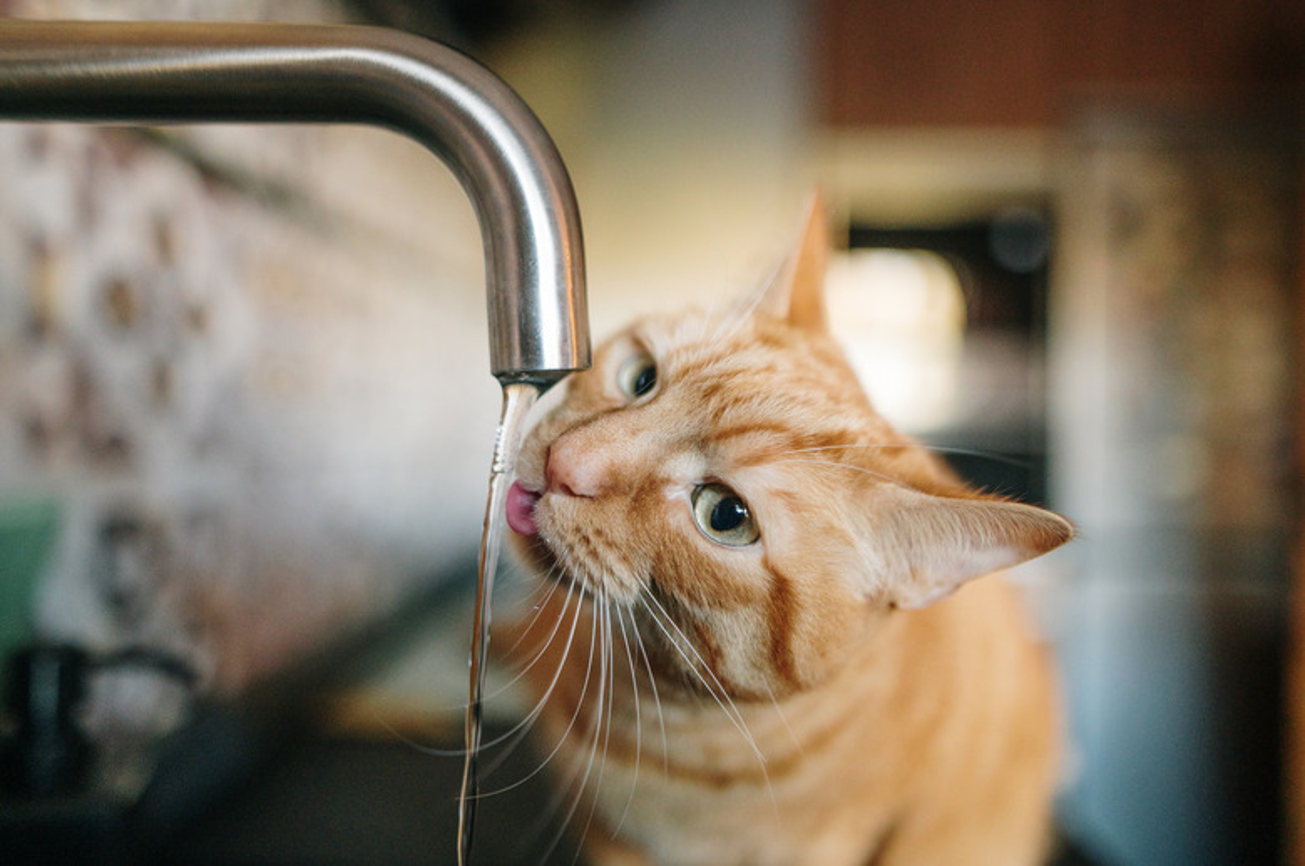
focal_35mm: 24
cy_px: 433
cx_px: 652
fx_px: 869
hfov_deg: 73.8
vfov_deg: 53.0
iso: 1600
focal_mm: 24
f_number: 1.4
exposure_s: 1/640
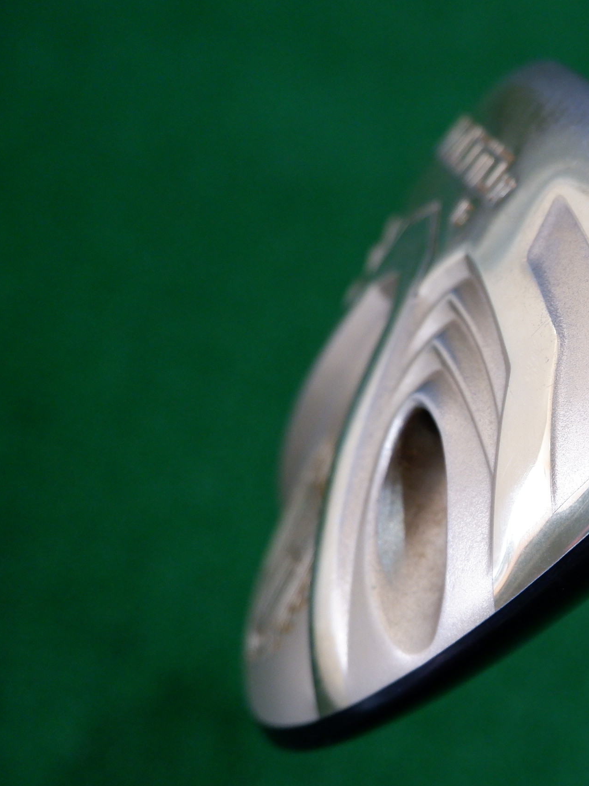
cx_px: 659
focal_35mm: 70
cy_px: 447
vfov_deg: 27.8
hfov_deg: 20.0
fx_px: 1589
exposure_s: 1/40
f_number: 4.4
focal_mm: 27.1
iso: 1600
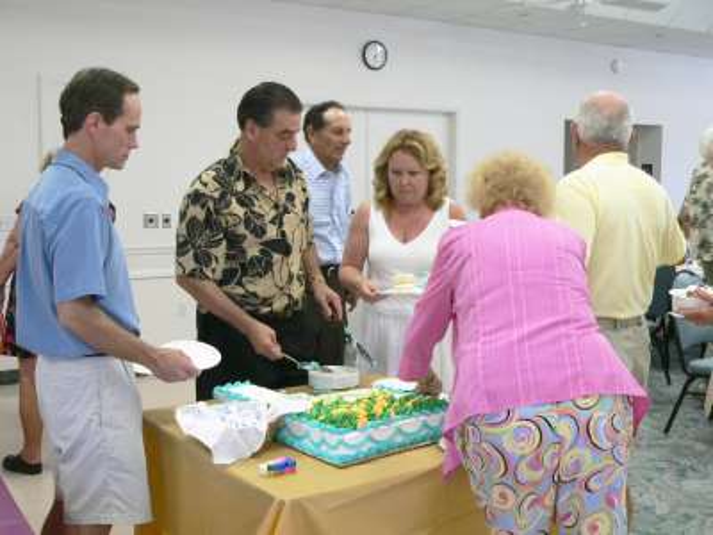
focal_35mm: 41
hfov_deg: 45.8
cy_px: 268
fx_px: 844
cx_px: 356
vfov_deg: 35.1
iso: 200
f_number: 2.8
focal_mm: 6.9
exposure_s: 1/40
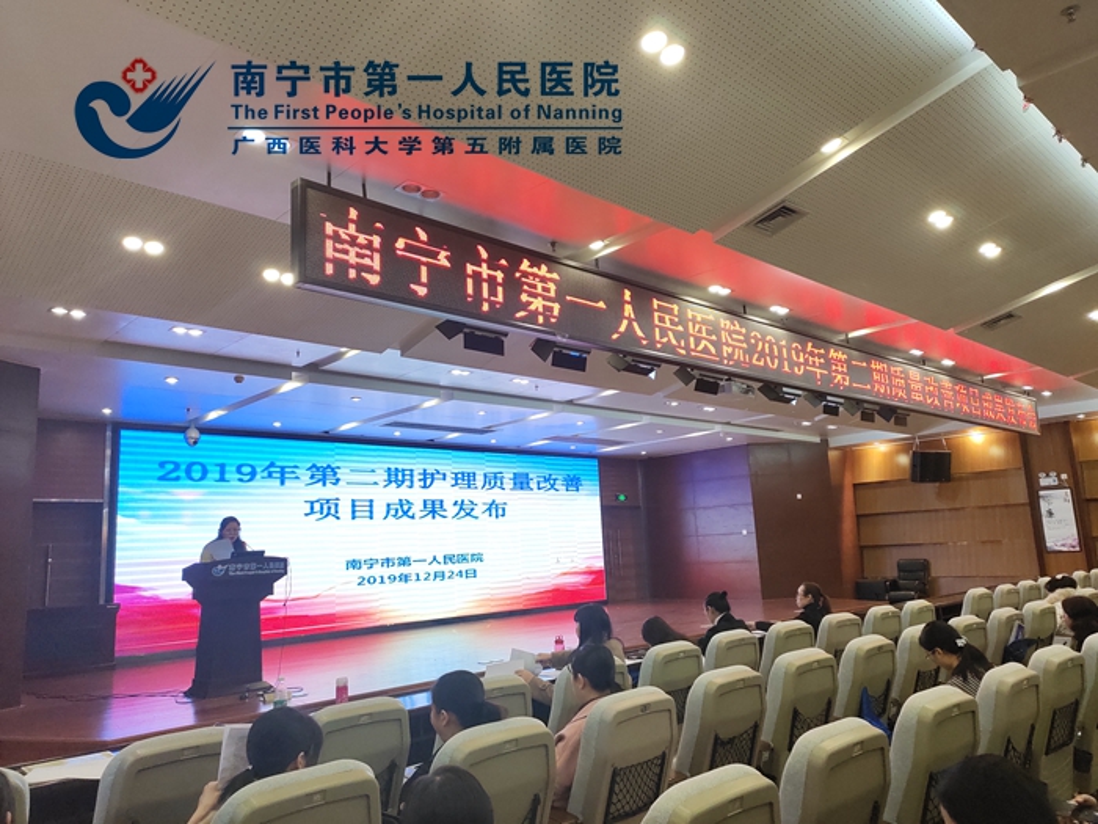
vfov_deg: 58.9
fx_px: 730
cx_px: 549
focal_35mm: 23
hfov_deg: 73.9
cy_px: 412
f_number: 1.79
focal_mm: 4.76
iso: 811
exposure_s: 1/100
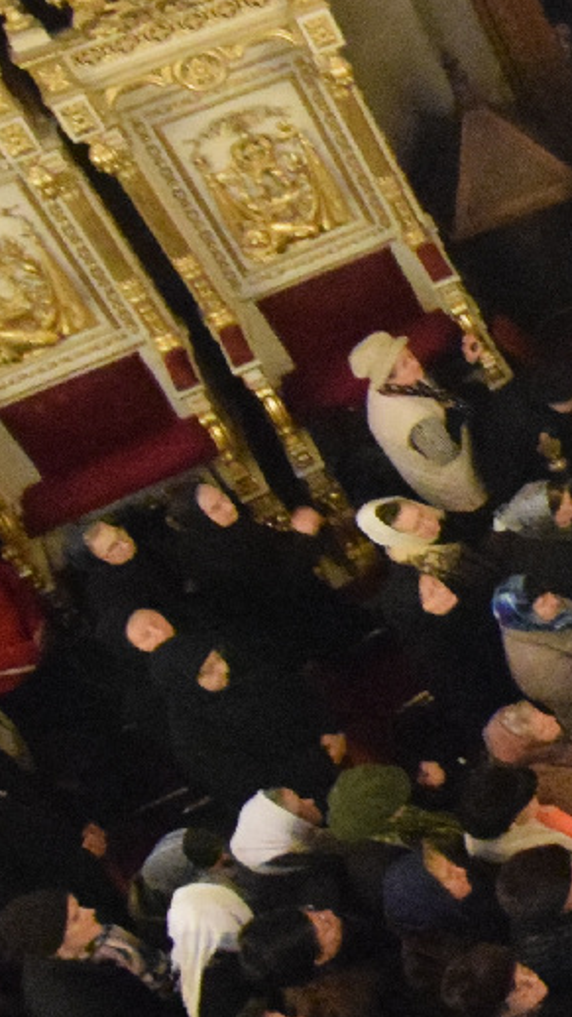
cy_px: 373
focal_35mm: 69
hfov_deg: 13.8
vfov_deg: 30.4
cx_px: 1268
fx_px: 1860
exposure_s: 1/50
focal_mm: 10
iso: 6400
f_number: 4
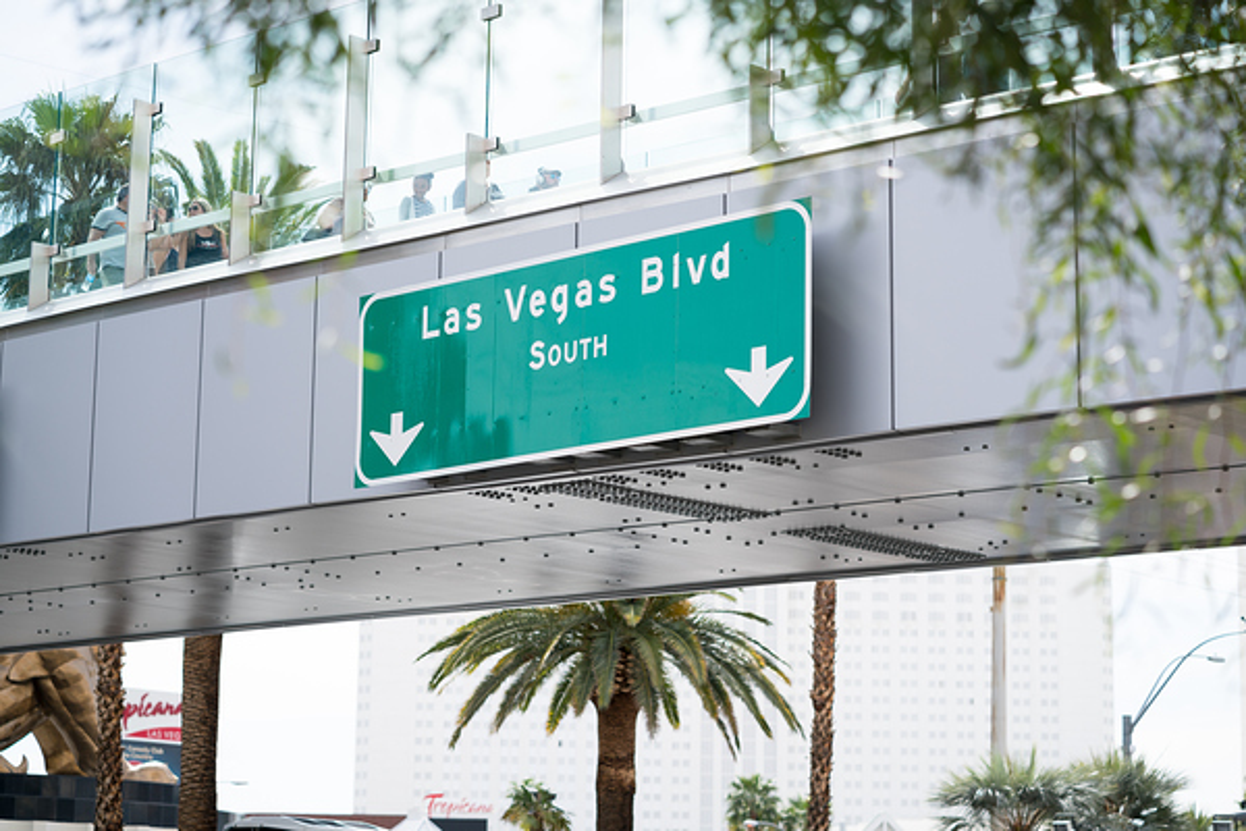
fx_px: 2942
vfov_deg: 16.1
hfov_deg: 23.9
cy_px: 416
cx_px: 623
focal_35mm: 85
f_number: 3.5
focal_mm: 85
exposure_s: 1/1000
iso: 100
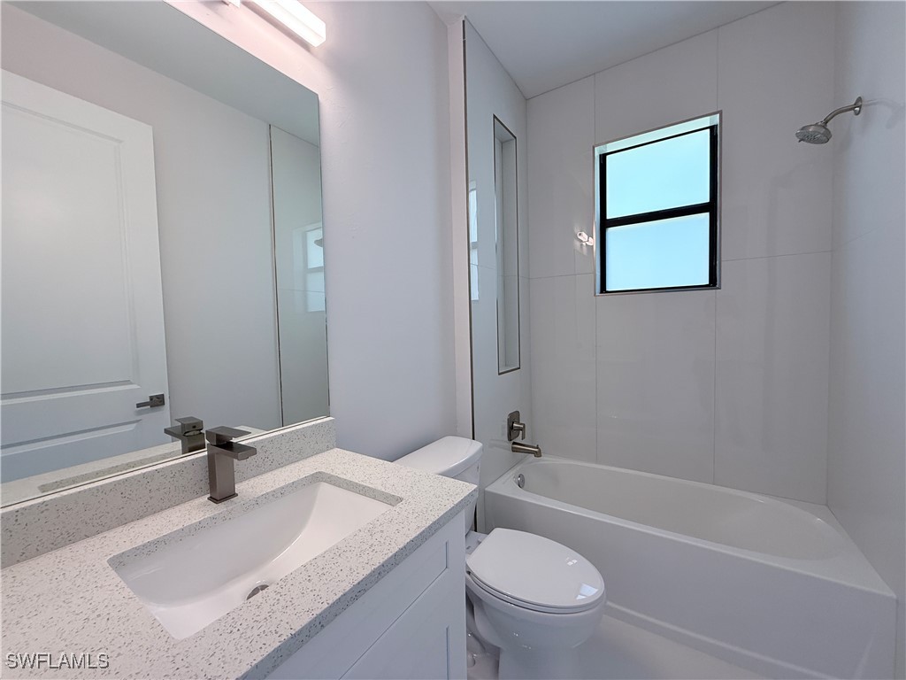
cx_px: 453
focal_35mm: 14
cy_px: 340
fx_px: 366
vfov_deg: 85.7
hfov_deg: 102.1
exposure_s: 1/120
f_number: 2.2
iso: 160
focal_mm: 2.22
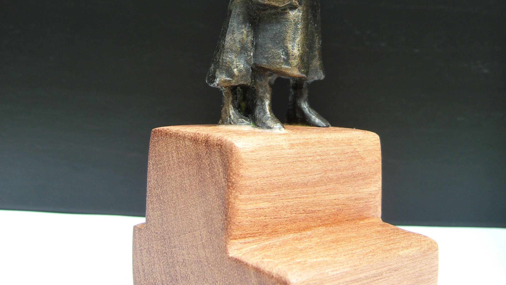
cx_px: 254
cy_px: 51
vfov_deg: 23.5
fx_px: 671
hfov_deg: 41.3
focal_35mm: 50
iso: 100
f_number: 2.8
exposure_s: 1/160
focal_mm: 7.3
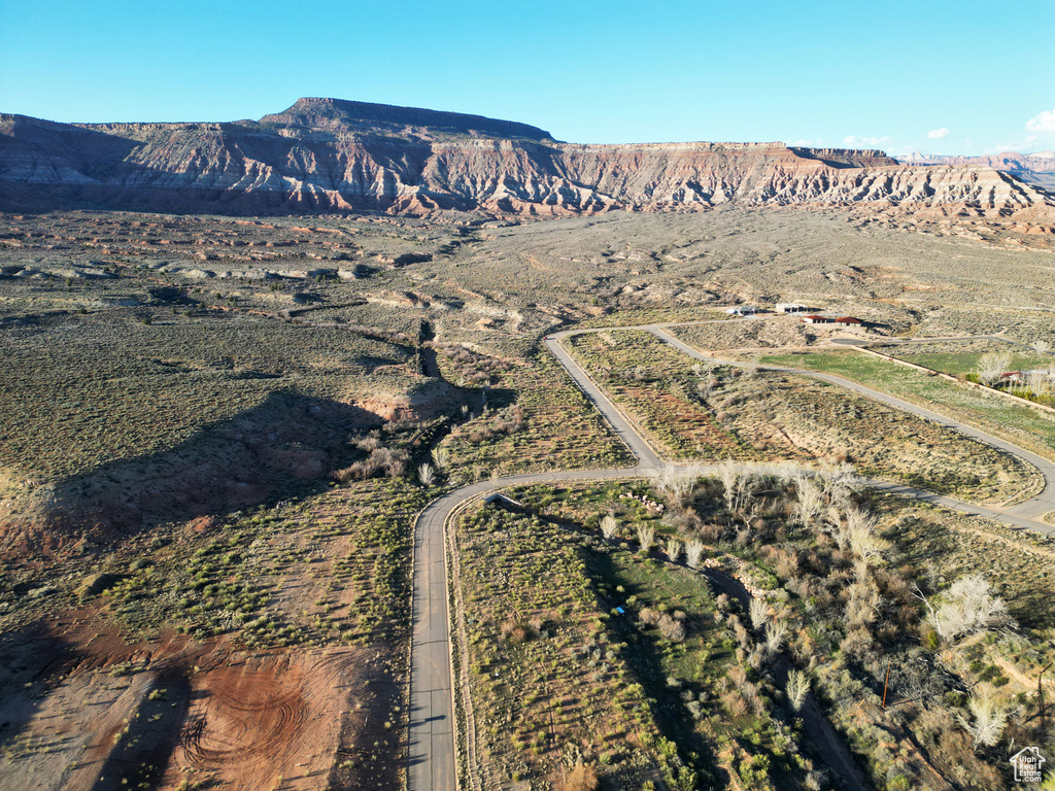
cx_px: 528
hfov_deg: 71.6
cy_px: 396
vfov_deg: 56.8
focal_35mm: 24
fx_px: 731
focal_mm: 6.72
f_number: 1.7
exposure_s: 1/1250
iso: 140
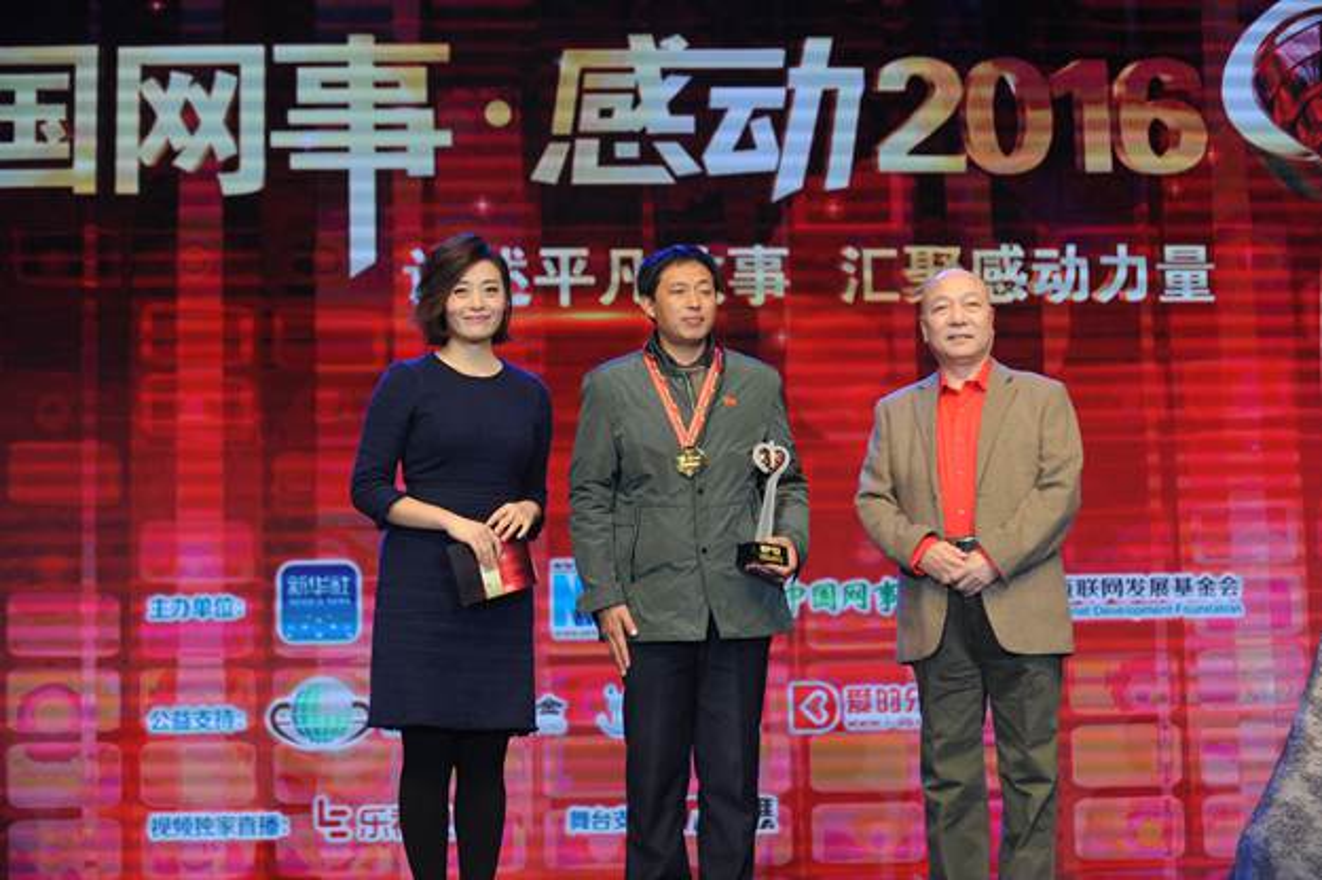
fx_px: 3156
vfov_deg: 15.9
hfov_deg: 23.7
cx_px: 661
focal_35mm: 86
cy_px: 440
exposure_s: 1/800
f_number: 3.5
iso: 2000
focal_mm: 86
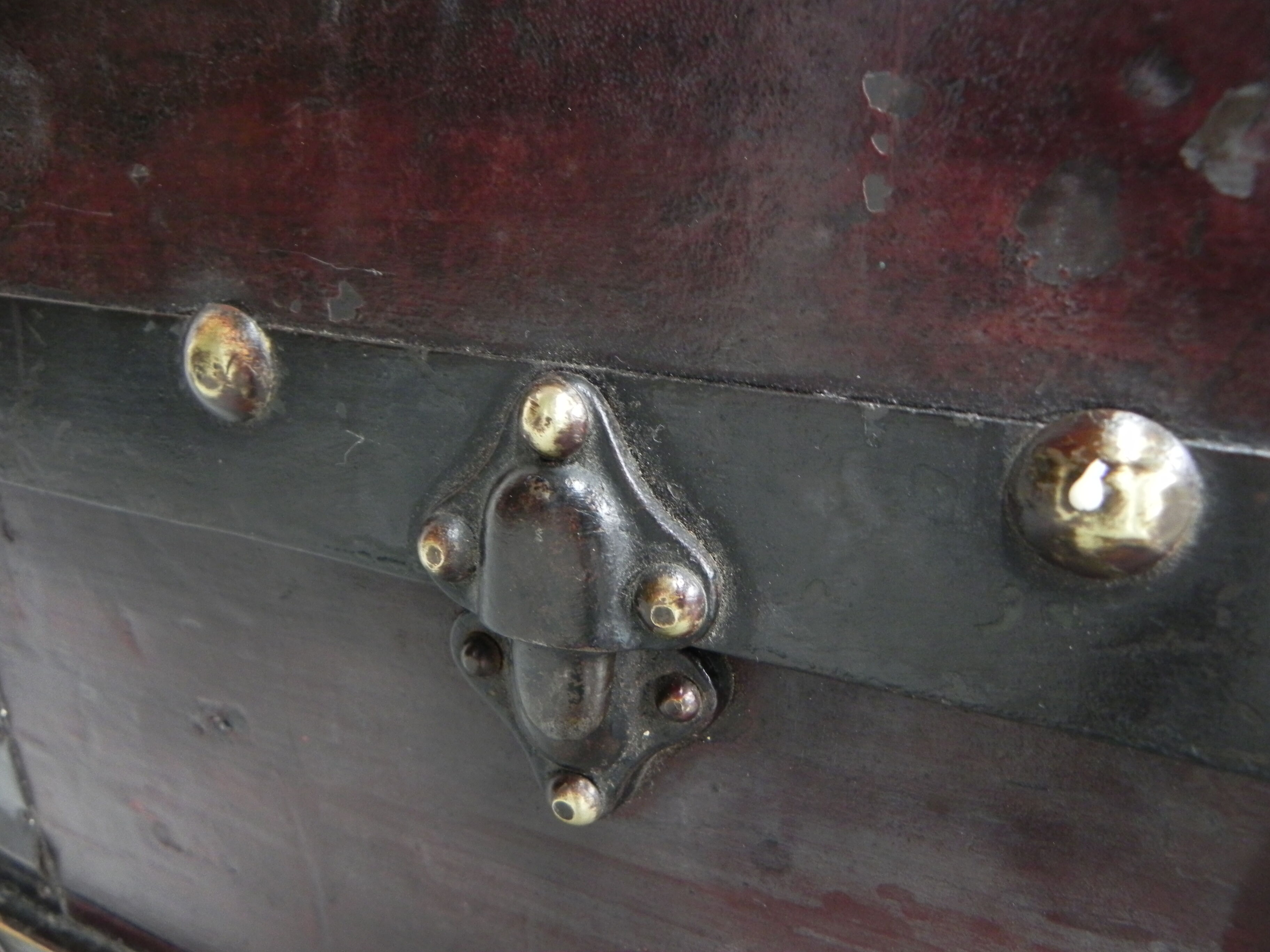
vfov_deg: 53.1
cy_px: 476
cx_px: 635
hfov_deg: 67.3
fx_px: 954
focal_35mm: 26
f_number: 2.8
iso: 400
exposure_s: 1/17.1
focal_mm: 4.6
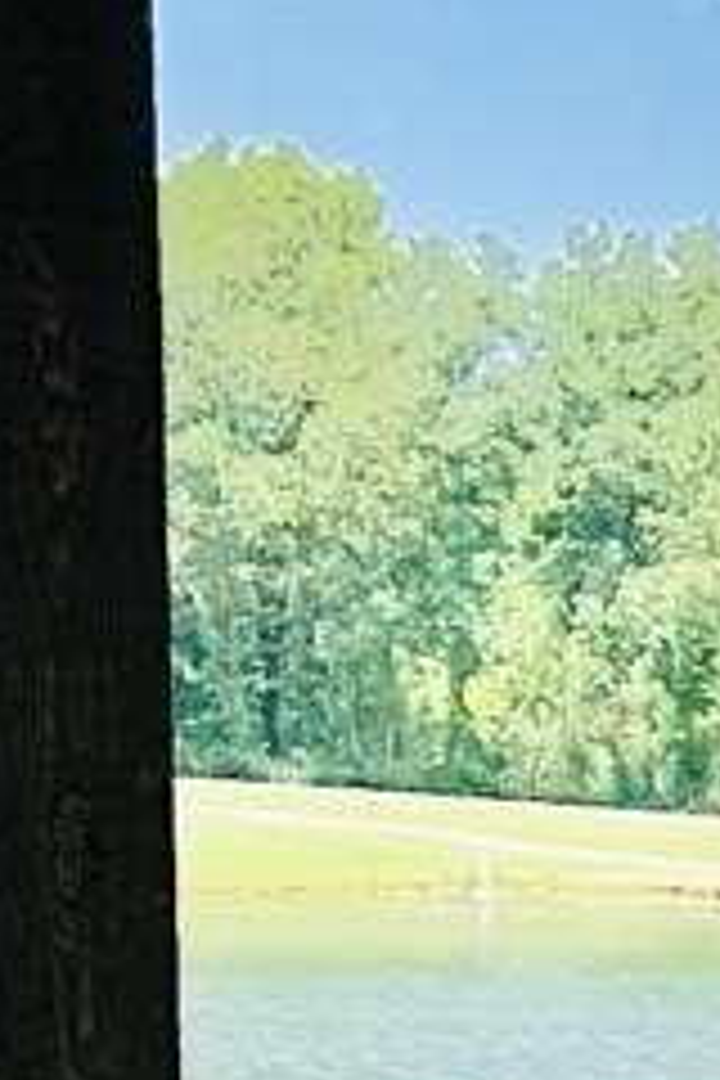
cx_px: 1458
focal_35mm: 213
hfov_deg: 6.3
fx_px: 6390
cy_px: 1642
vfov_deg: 9.4
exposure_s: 1/2882
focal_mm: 6.86
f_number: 1.78
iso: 80
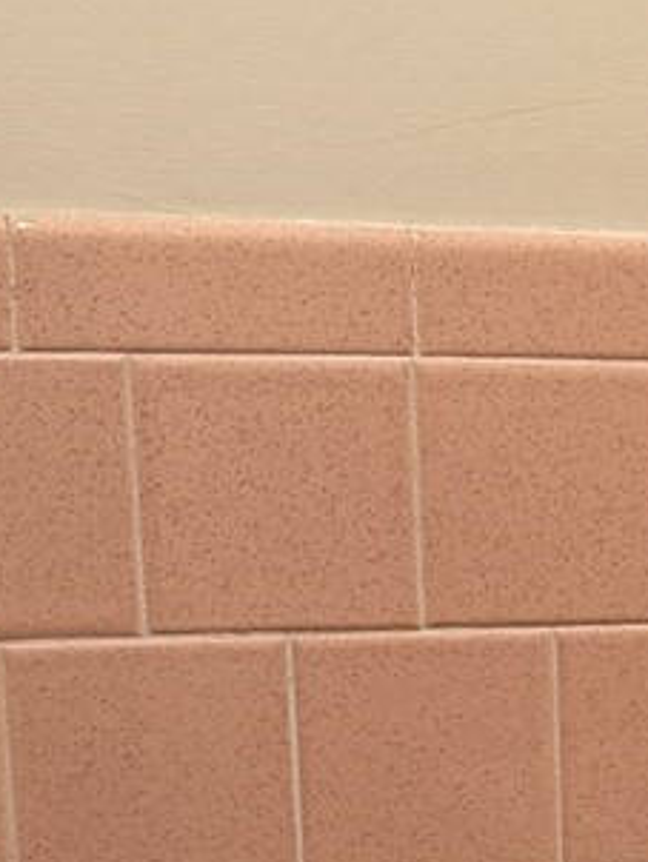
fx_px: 3041
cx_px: 1330
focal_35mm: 122
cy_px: 1156
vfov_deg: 15.3
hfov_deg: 11.0
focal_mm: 6.76
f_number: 1.78
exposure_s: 1/60
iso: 250
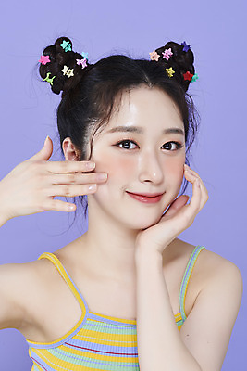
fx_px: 1080
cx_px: 124
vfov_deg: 19.4
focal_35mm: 105
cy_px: 186
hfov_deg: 13.1
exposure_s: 1/125
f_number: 11
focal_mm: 105
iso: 64
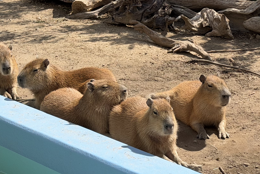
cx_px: 44
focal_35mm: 124
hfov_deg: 16.4
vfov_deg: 11.1
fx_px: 895
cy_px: 85
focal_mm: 6.76
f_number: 1.78
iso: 80
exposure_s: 1/4587
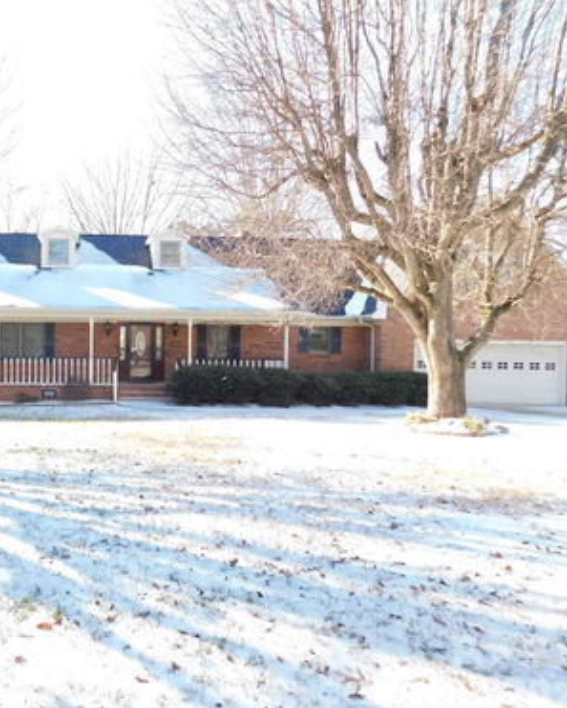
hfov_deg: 44.9
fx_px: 650
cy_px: 363
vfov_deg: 57.2
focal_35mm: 31
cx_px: 116
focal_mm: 4
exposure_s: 1/200
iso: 125
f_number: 3
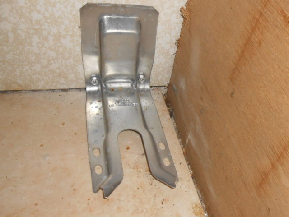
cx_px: 187
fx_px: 292
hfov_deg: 51.8
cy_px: 132
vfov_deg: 40.5
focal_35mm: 35
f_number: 11.5
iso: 200
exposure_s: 1/25
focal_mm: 4.6
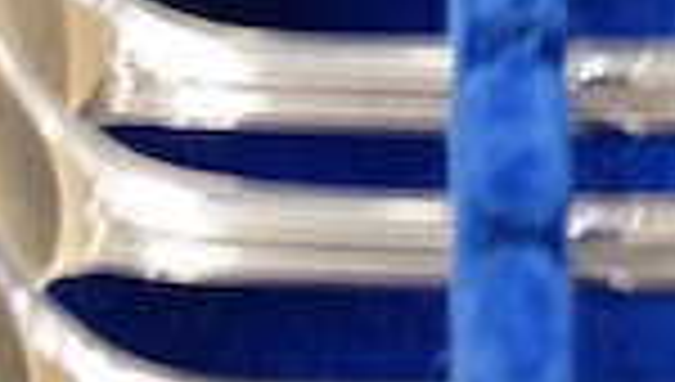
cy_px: -27
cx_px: 432
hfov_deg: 7.6
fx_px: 5056
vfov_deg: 4.3
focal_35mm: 282
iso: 1250
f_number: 3.5
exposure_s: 1/125
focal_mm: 30
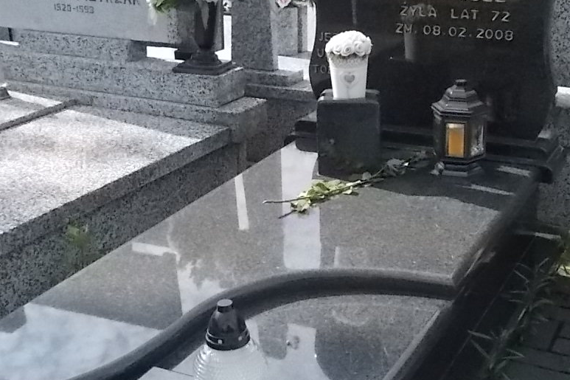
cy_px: 184
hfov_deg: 35.6
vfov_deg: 24.2
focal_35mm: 56
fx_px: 886
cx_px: 305
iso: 400
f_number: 8
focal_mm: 4.6
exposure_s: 1/500
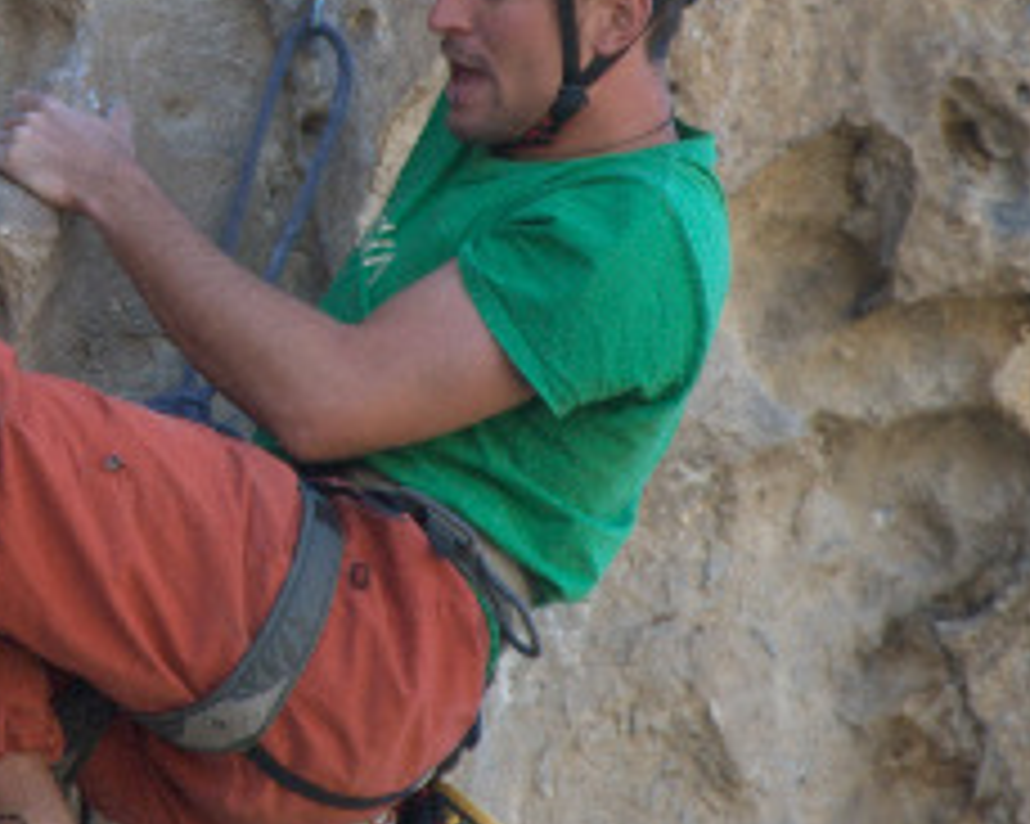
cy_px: 56
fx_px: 13847
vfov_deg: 3.4
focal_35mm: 454
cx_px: -72
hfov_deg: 4.3
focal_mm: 105
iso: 220
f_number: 5.6
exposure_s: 1/125
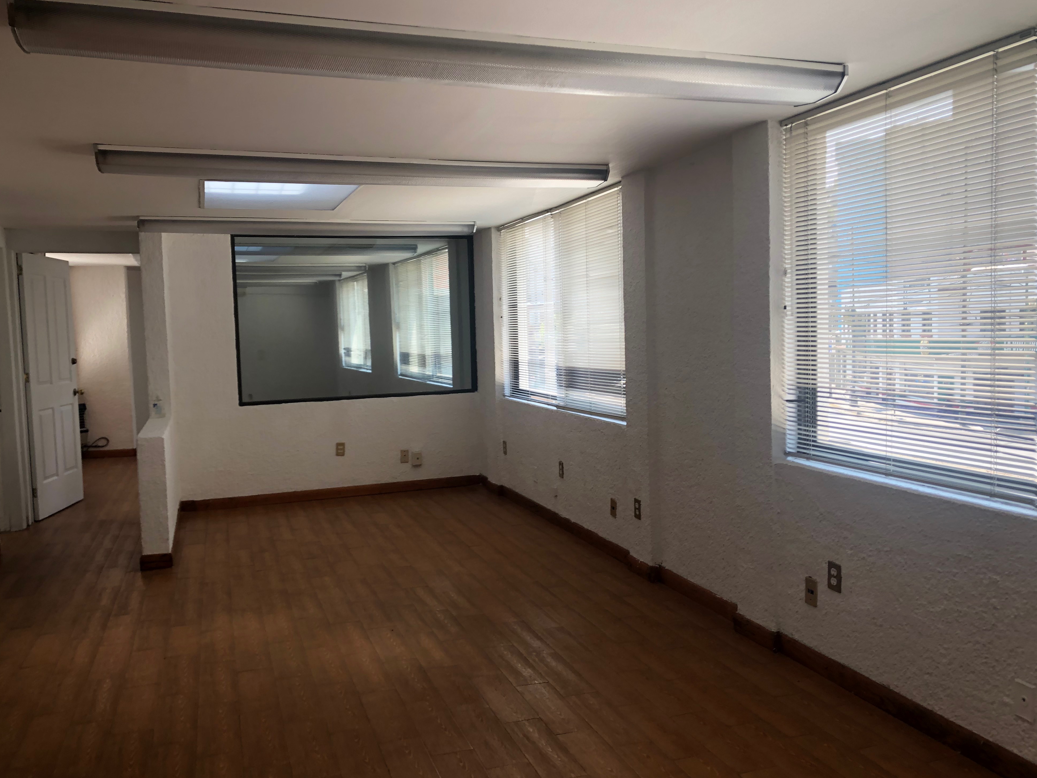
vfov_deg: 48.2
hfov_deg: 61.7
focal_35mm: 29
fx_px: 869
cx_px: 530
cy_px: 385
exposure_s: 1/120
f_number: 1.8
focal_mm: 3.99
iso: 32
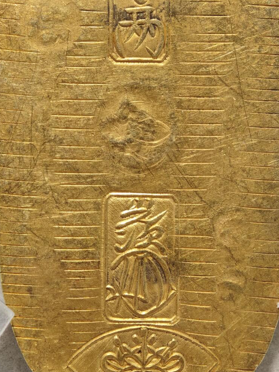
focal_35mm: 109
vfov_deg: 18.0
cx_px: 146
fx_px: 1172
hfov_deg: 13.6
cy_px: 163
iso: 1000
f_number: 2
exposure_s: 1/102
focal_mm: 9
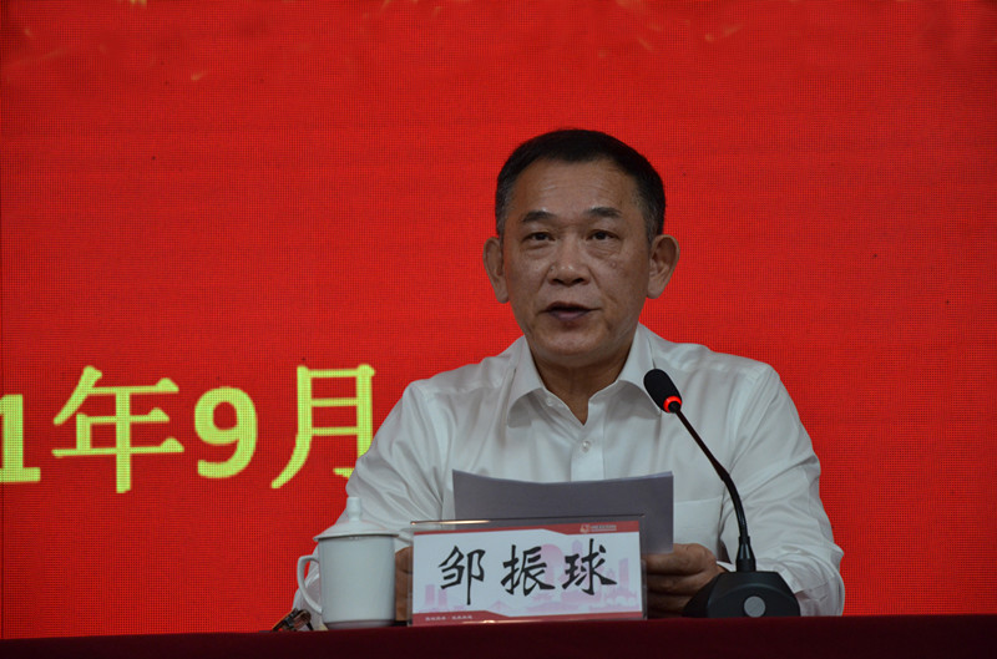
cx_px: 498
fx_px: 3522
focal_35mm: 128
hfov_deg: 16.1
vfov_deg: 10.7
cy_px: 330
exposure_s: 1/125
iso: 1250
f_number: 5.6
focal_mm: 85
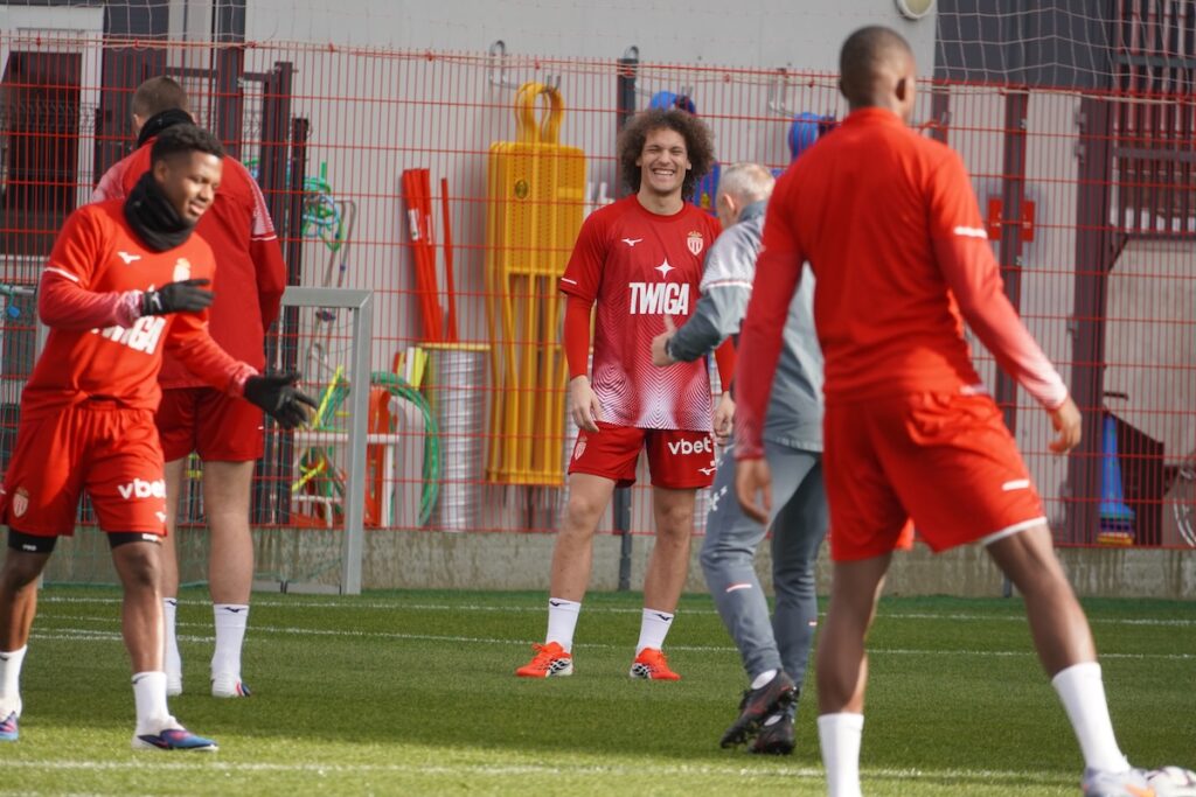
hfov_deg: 3.9
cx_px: 598
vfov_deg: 2.6
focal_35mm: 525
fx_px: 17443
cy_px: 398
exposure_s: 1/500
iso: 320
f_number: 6.3
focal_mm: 350
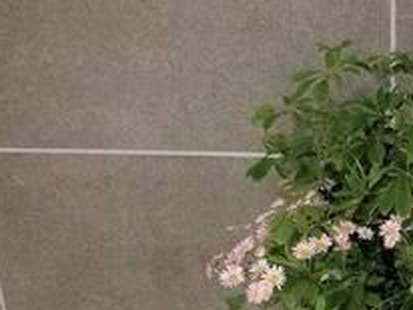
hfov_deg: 28.2
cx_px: 445
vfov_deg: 22.0
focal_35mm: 63
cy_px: 343
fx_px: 753
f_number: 1.7
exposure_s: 1/10
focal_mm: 4.25
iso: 1600
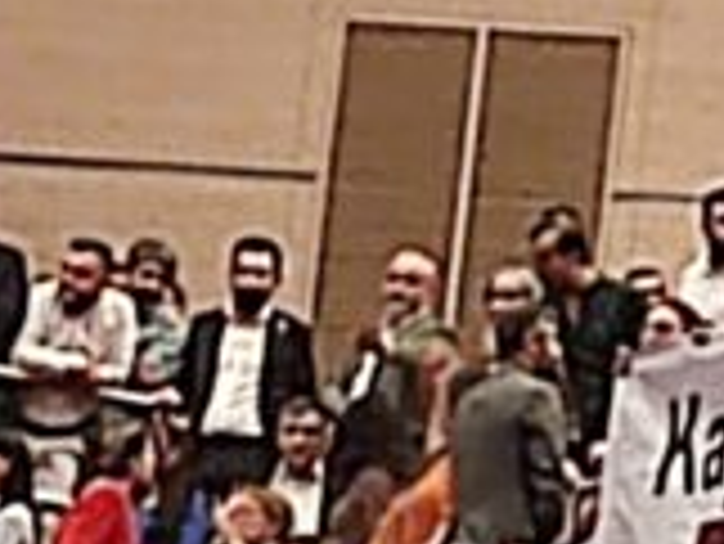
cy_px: 310
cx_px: 1034
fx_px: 9565
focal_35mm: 457
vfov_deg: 3.3
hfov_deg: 4.3
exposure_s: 1/33
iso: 662
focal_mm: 4.71
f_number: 1.79
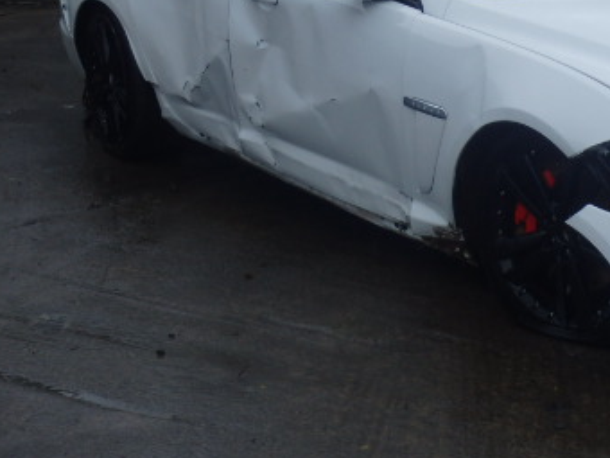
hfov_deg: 19.6
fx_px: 1727
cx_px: 554
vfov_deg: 15.1
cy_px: 138
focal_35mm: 98
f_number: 5
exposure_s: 1/125
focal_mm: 9.4
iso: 125
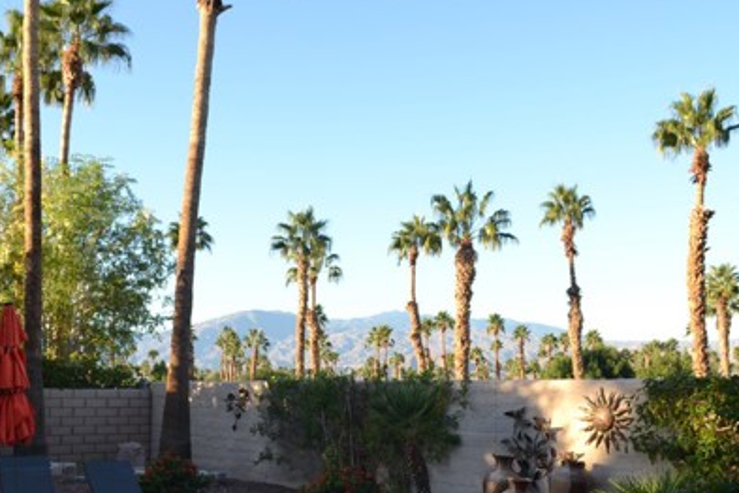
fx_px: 903
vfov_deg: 30.5
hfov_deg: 44.4
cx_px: 325
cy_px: 283
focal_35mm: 44
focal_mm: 18
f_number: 5.6
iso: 110
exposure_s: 1/125
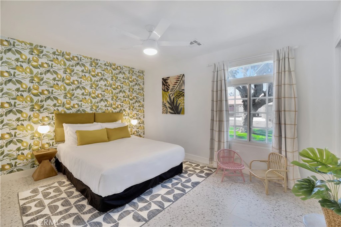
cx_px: 170
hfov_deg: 100.4
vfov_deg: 77.3
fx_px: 142
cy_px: 114
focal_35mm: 15
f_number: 5.6
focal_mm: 10
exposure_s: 1/10
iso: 100
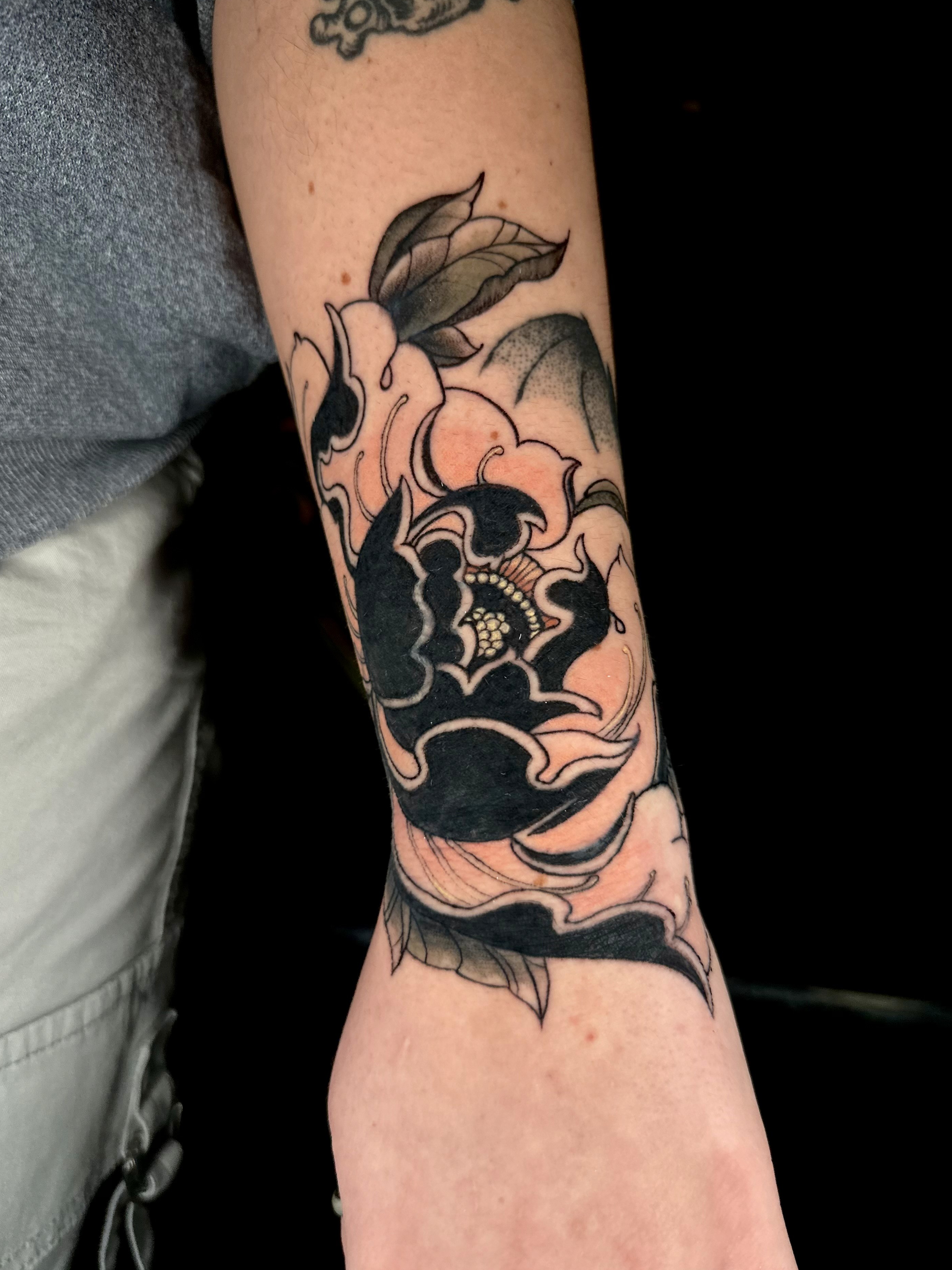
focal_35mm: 26
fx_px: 954
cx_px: 475
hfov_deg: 53.1
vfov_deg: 67.3
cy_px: 624
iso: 250
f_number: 1.78
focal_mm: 6.86
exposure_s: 1/102
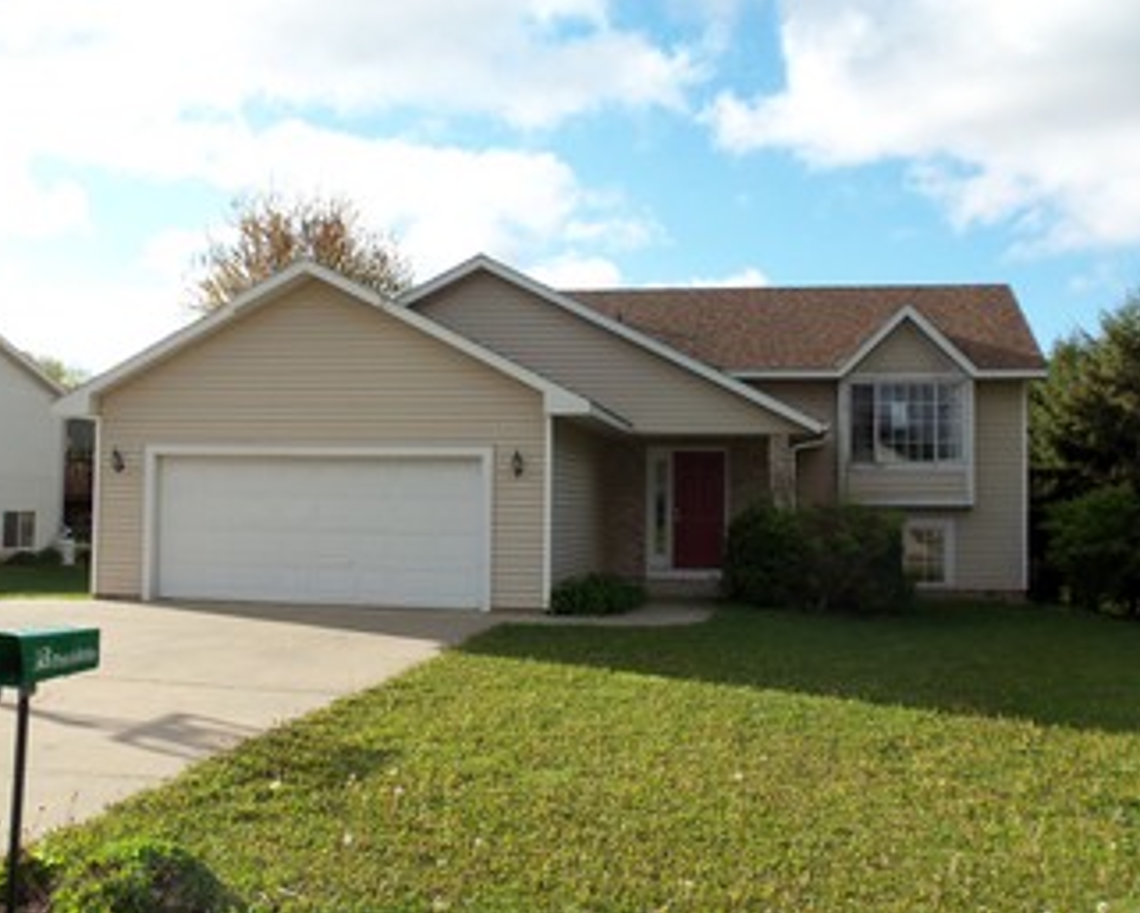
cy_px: 458
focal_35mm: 40
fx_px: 1350
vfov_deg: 37.4
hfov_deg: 45.8
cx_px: 565
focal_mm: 6.7
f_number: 3.7
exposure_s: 1/500
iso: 80
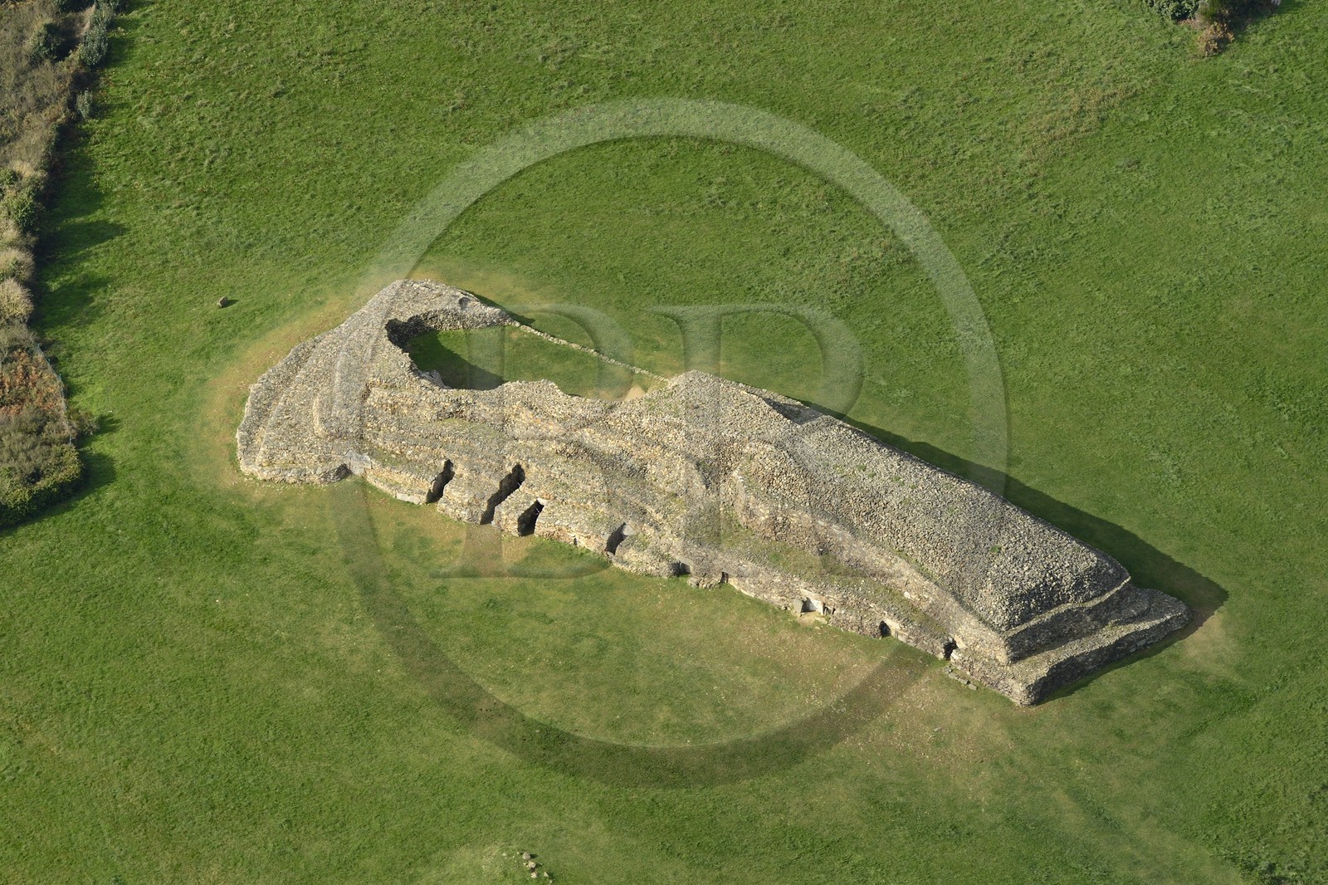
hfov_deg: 10.3
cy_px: 442
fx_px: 7376
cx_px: 664
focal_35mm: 200
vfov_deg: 6.9
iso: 800
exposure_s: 1/1250
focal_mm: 200
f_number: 9
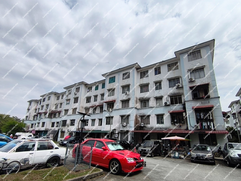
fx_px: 104
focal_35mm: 15
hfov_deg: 98.2
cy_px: 90
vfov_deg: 81.8
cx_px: 120
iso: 50
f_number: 2.2
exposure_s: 1/4357
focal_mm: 1.65
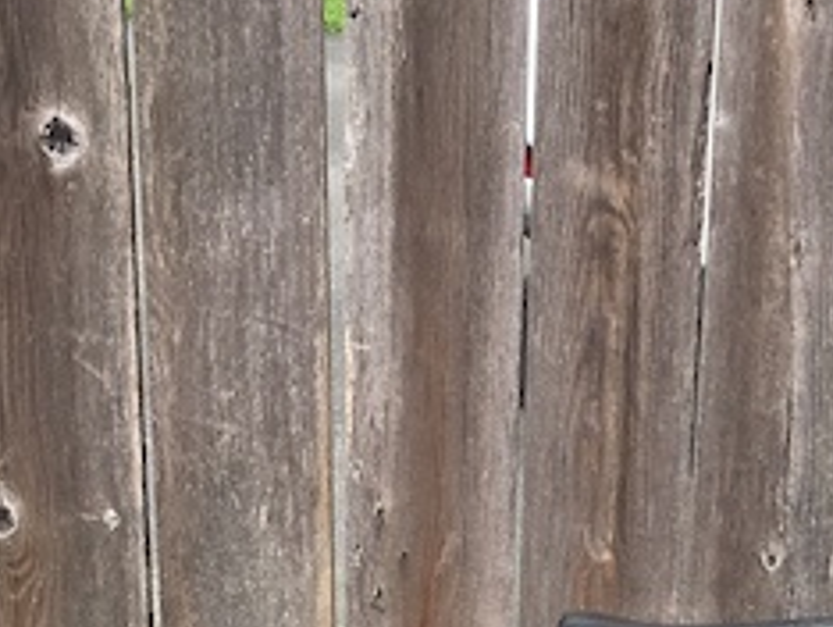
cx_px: 1015
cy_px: 898
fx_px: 2385
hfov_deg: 18.7
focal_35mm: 99
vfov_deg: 14.1
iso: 25
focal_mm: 4.15
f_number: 2.2
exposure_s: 1/693
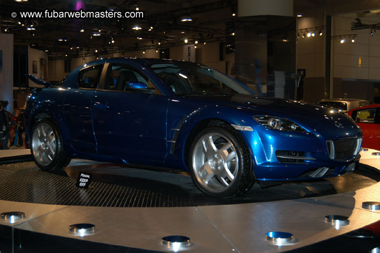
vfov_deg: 25.7
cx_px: 190
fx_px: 554
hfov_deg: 37.9
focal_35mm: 52
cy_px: 126
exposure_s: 1/60
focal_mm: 35
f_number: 5
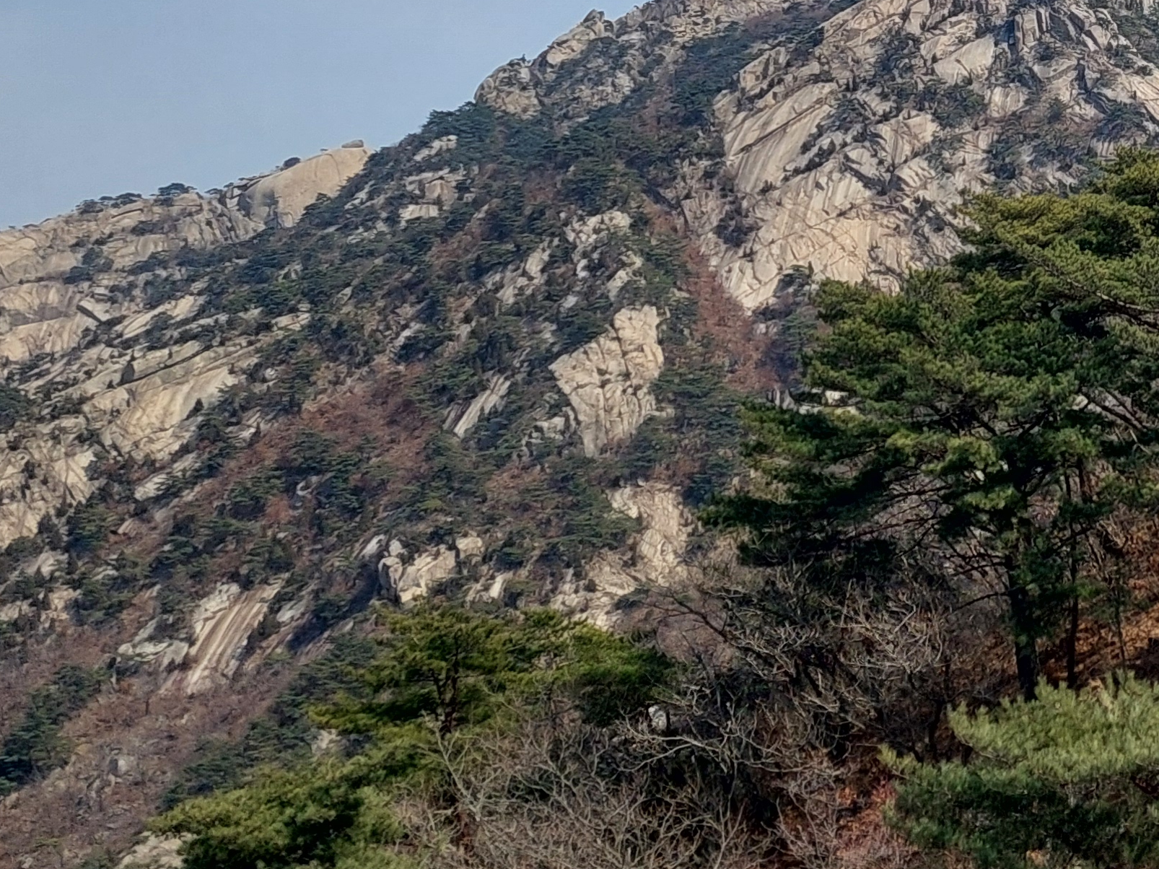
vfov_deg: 19.2
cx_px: 1293
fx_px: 2410
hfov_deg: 25.0
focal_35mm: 72
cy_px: -179
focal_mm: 5.23
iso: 40
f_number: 1.8
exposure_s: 1/1848
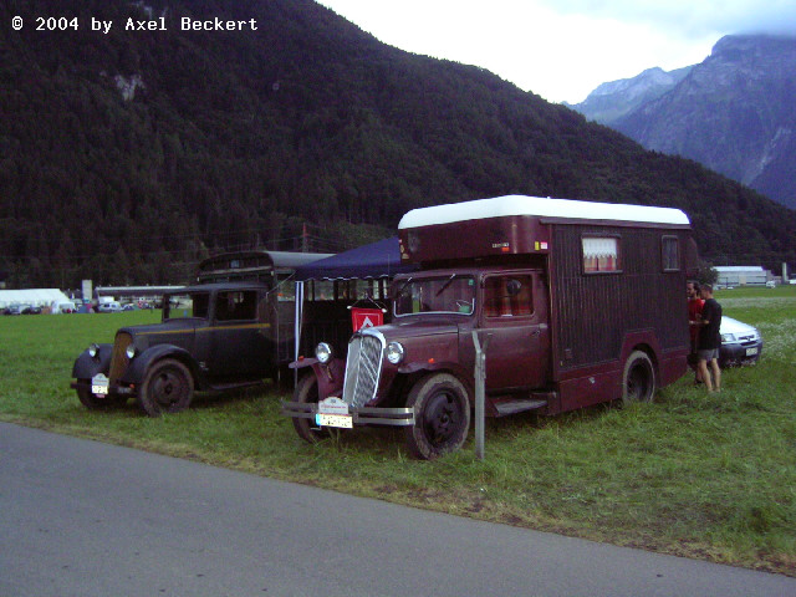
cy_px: 298
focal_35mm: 36
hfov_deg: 51.4
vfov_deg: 39.7
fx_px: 828
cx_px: 398
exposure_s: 1/30
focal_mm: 5.6
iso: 200
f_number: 2.8
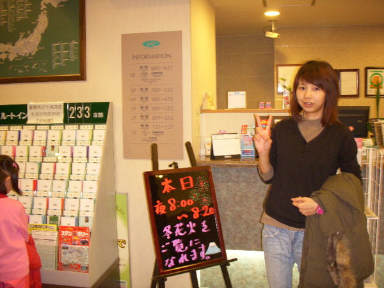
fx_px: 422
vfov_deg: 37.7
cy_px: 144
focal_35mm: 38
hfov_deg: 49.0
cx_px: 192
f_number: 3.3
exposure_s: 1/15
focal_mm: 6.3
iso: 320
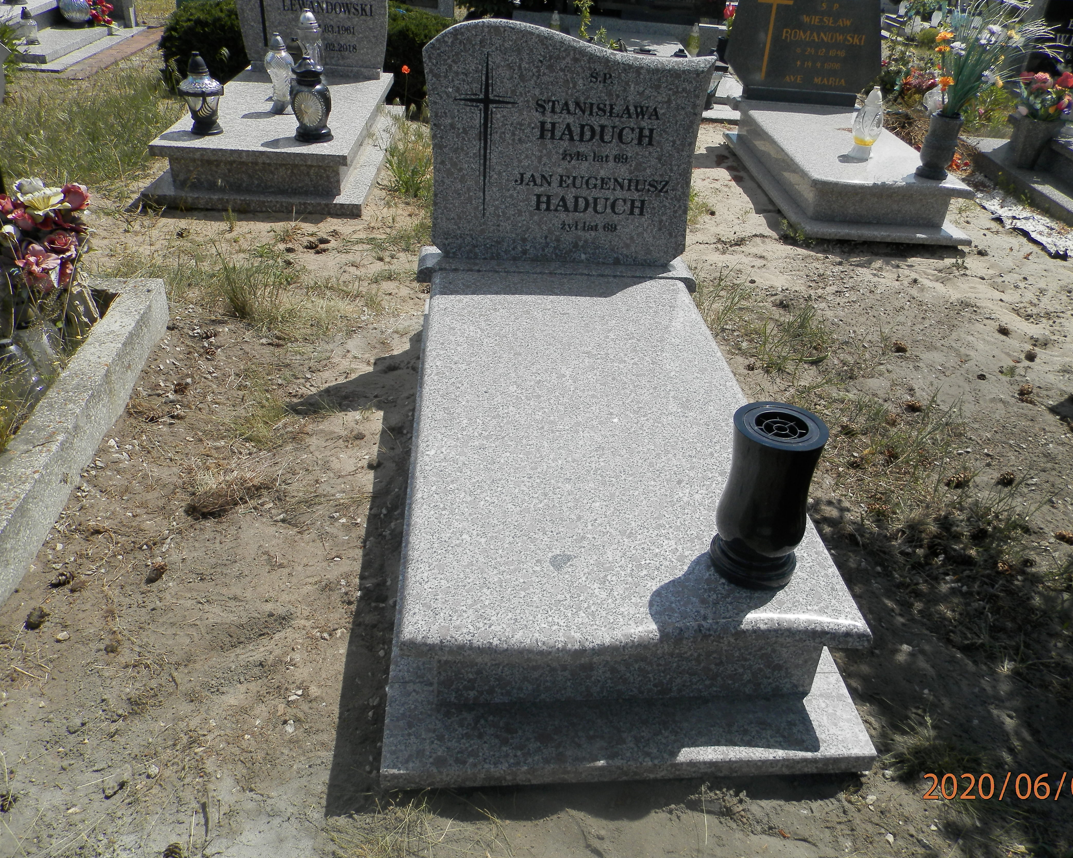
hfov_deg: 64.0
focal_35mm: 27
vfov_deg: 53.2
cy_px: 436
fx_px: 857
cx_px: 585
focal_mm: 4.5
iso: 80
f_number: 8.7
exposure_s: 1/200
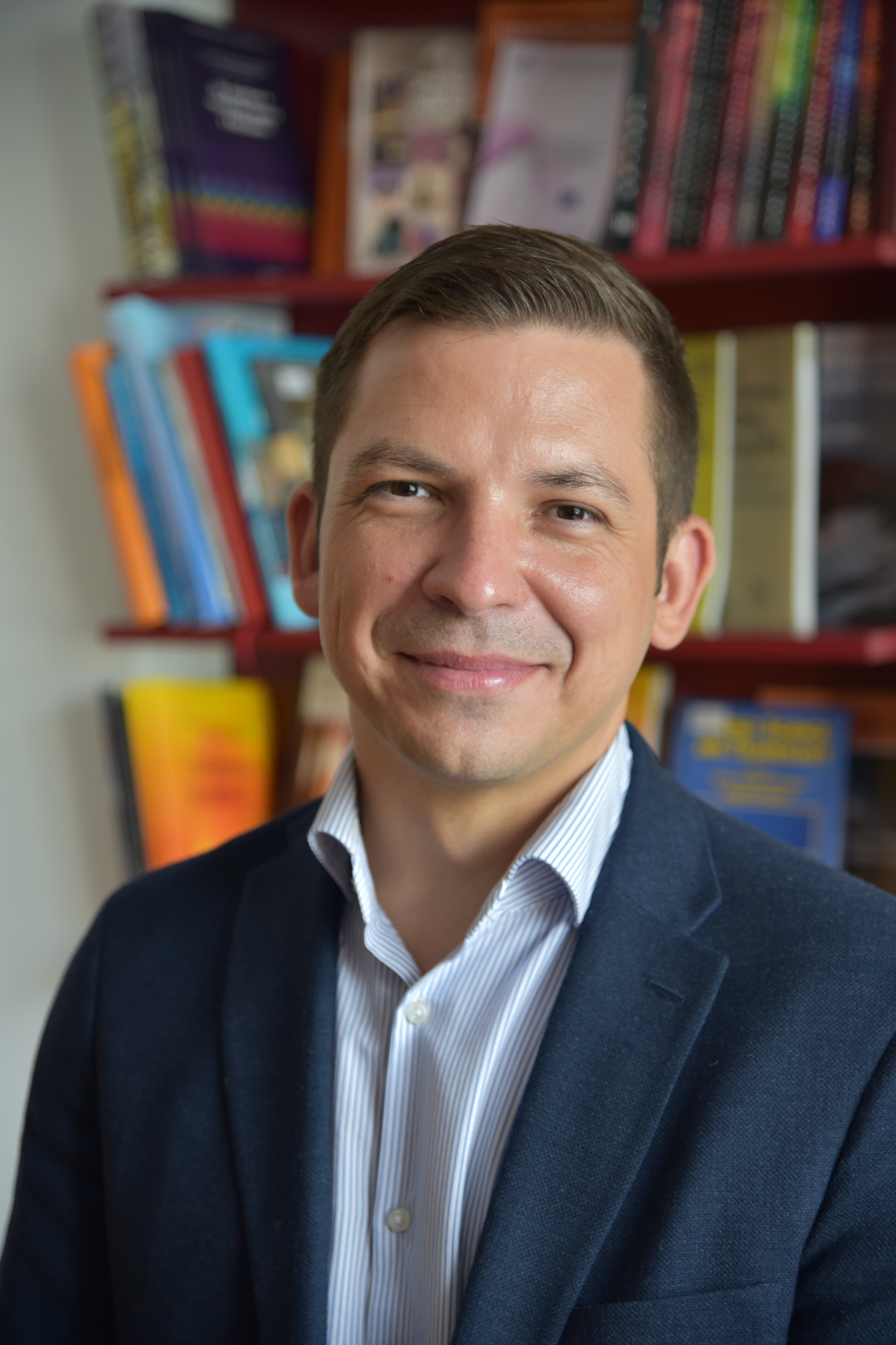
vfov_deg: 24.8
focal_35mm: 82
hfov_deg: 16.7
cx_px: 448
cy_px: 672
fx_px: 3061
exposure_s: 1/60
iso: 560
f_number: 4
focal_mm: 82
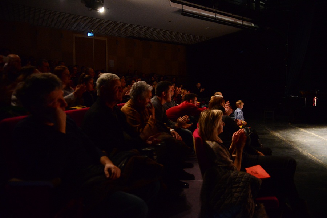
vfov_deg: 53.2
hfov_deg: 73.7
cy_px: 109
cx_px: 164
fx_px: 218
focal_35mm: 24
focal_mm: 24
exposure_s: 1/13
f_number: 3.5
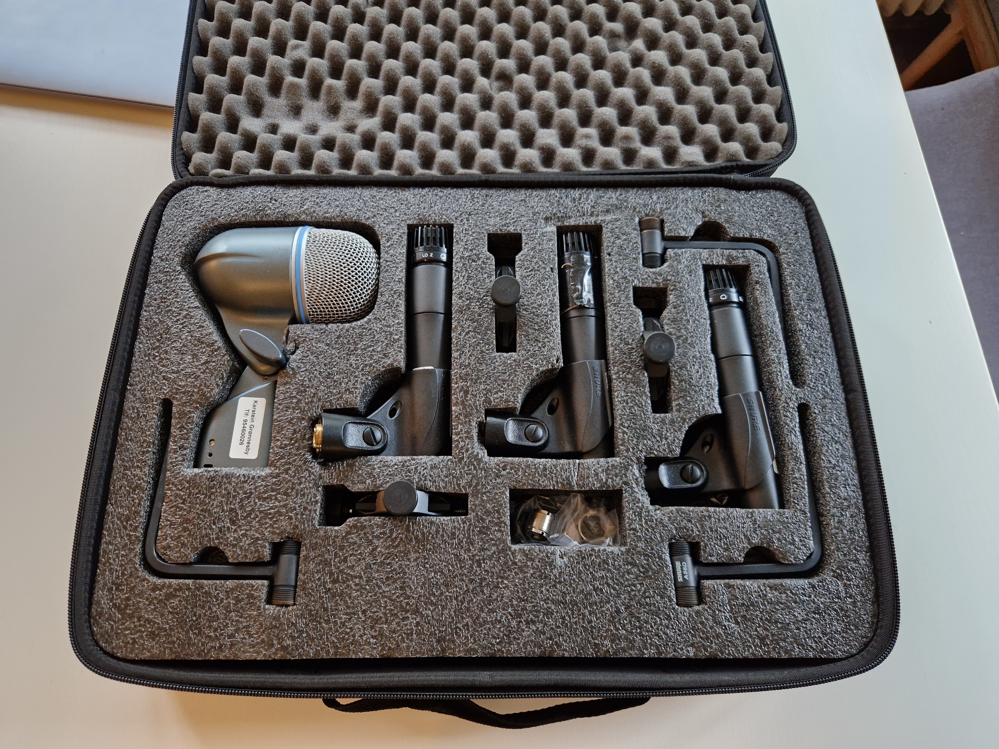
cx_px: 500
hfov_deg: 73.9
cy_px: 374
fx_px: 664
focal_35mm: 23
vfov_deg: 58.9
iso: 320
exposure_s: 1/100
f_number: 1.8
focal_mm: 5.4
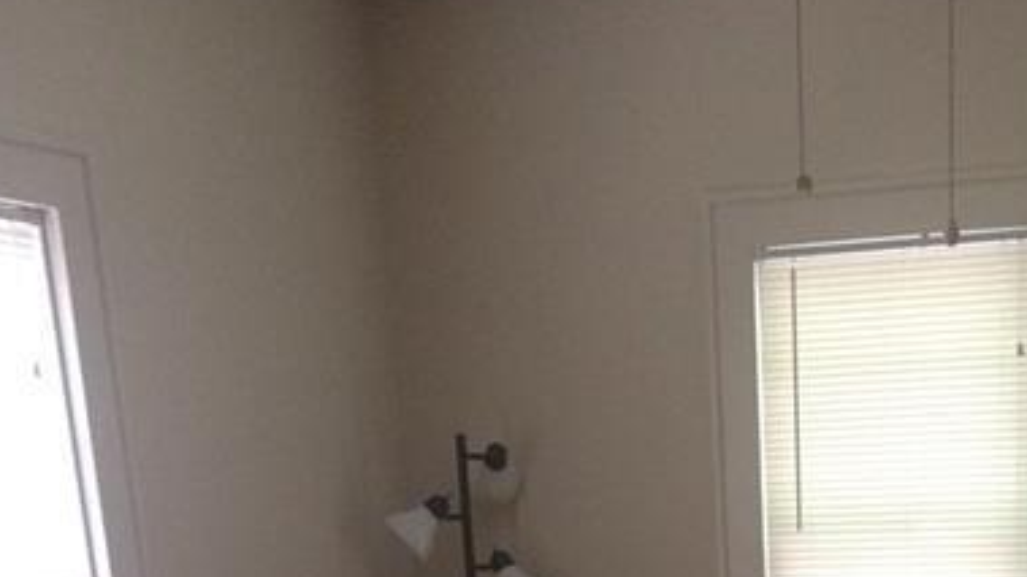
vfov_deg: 16.2
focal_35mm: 64
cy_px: 1002
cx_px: 753
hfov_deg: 32.3
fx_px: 1742
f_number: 2.2
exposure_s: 1/30
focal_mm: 4.15
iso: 200
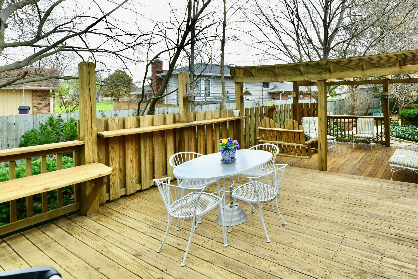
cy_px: 104
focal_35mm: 20
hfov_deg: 81.0
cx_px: 280
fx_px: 232
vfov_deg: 61.1
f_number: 7.1
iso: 640
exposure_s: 1/200
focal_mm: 14
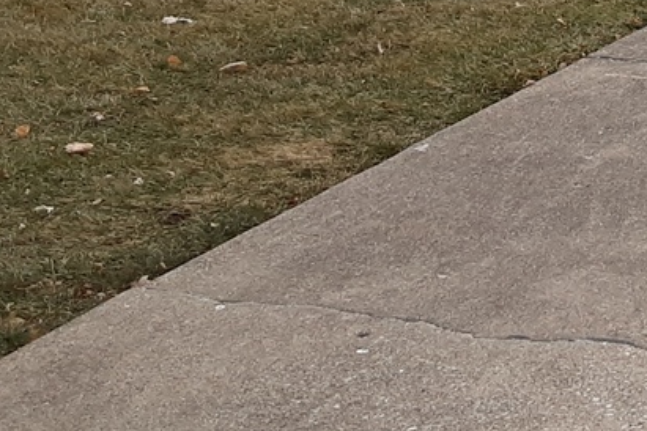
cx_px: 830
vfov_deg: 12.6
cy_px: -269
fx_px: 1833
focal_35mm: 102
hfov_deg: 18.7
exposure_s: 1/120
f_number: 1.9
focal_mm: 2.9
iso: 64
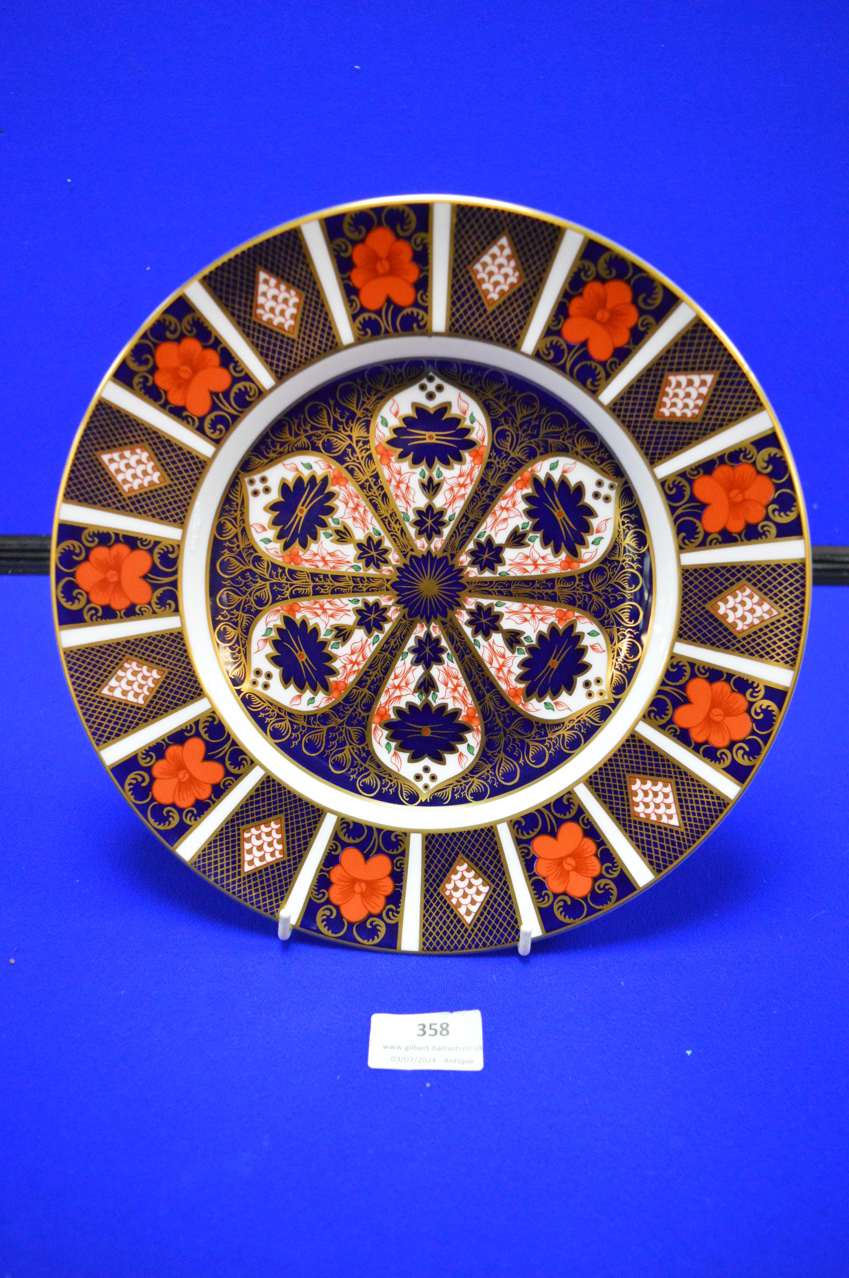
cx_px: 424
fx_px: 1063
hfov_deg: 43.5
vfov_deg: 62.0
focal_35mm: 30
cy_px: 639
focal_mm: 20
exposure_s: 1/250
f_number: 3.8
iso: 3200
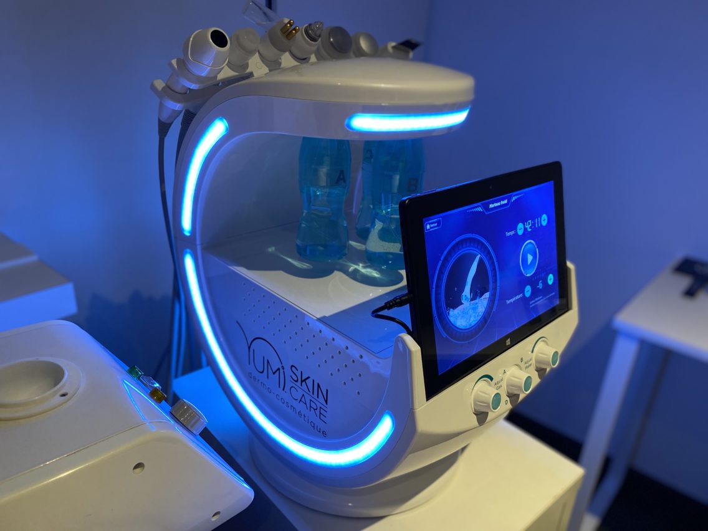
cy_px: 266
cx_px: 354
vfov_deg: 53.1
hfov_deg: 67.3
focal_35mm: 26
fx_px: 532
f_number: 1.8
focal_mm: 4.25
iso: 250
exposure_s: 1/59
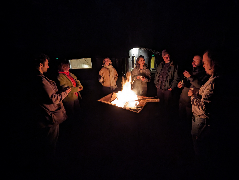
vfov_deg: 90.1
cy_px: 90
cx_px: 120
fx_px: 90
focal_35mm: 13
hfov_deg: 106.1
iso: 588
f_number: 2.2
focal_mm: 1.95
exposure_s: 1/10.2
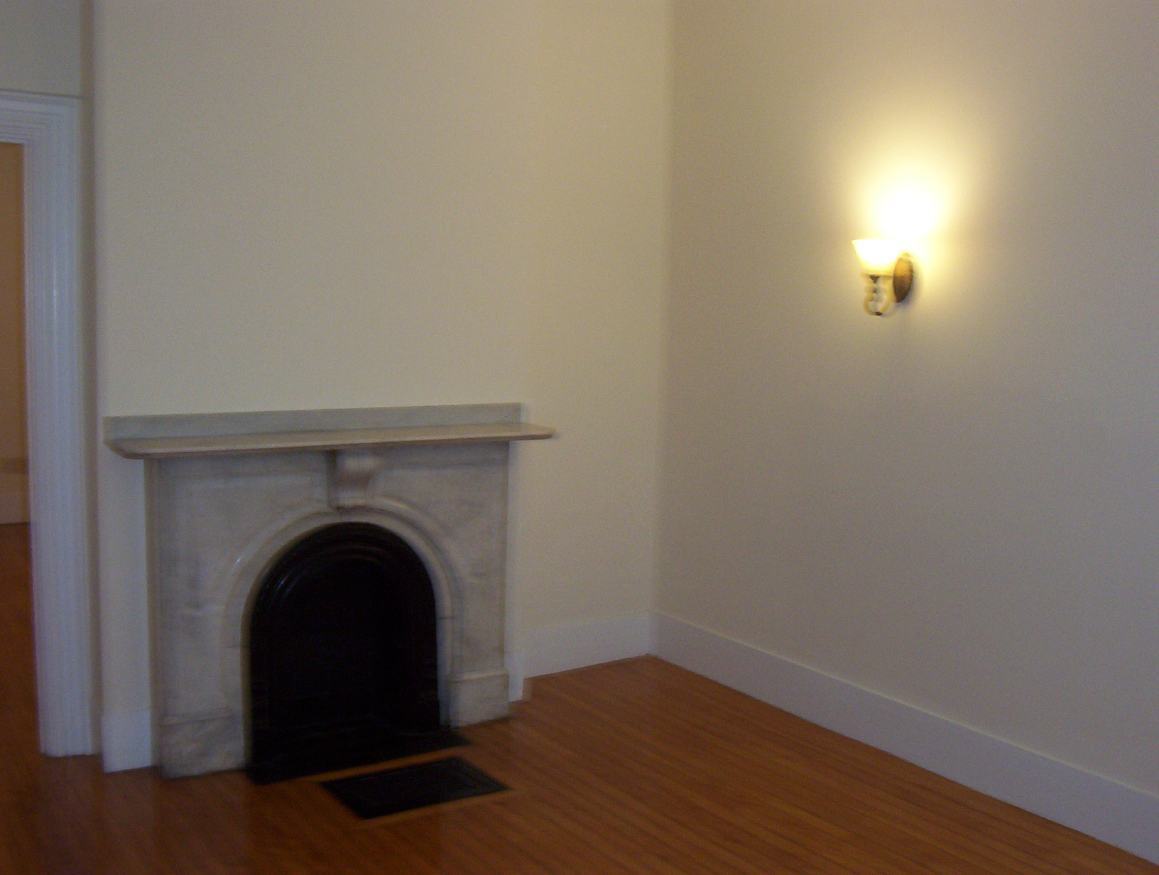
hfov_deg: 51.2
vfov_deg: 39.8
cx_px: 580
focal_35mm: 36
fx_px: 1208
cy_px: 438
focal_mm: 5.54
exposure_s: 1/30
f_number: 2.76
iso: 140
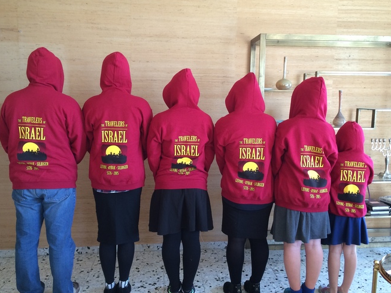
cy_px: 146
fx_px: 361
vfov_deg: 44.1
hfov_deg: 56.8
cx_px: 204
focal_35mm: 32
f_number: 2.2
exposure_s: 1/30
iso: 40
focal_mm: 4.15
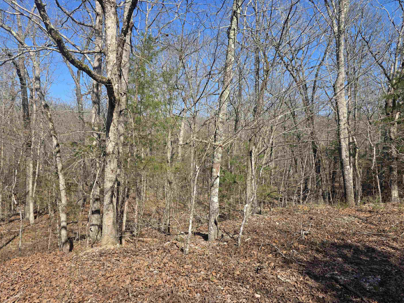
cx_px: 202
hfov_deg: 69.4
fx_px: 292
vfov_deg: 54.9
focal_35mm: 25
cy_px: 159
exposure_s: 1/3151
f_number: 1.7
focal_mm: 6.3
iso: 80
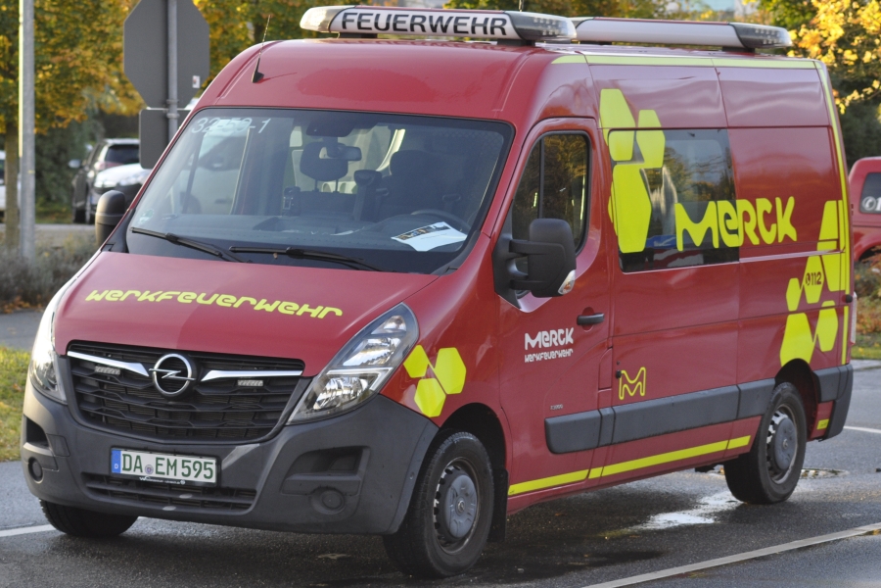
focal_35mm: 105
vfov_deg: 13.0
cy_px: 294
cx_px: 440
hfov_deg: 19.5
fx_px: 2569
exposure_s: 1/320
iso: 500
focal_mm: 70
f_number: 4.5
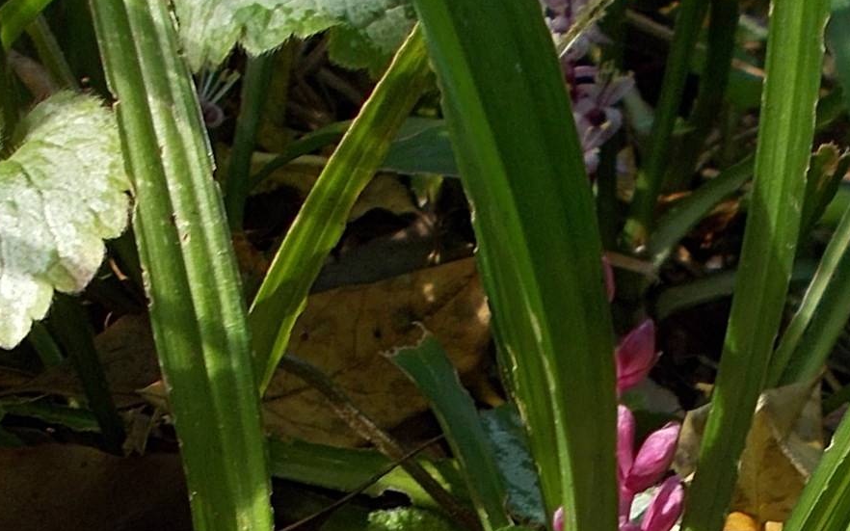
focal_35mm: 71
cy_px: 600
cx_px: 653
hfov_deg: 28.5
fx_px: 1645
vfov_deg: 17.6
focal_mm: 4.6
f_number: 3.2
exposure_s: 1/60
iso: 80
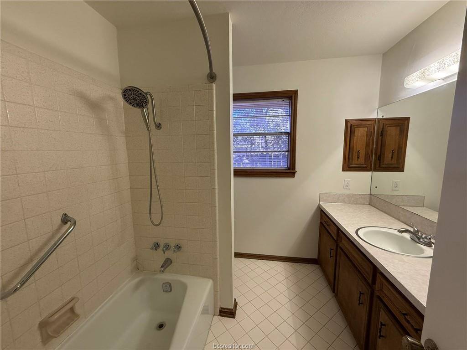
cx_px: 234
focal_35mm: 14
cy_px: 175
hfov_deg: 102.1
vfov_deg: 85.7
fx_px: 189
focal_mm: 2.22
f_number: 2.2
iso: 250
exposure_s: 1/120
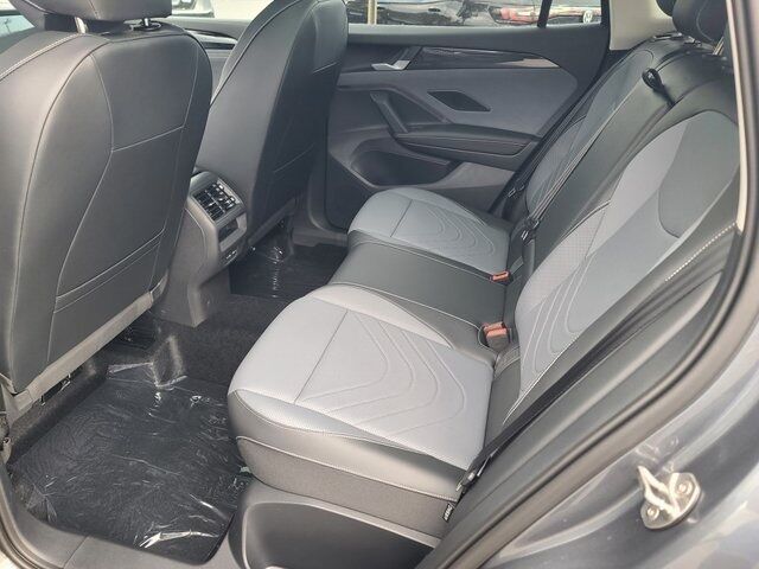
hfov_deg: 69.4
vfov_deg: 54.9
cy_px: 284
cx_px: 380
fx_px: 548
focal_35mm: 25
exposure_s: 1/50
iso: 125
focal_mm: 7
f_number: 1.8
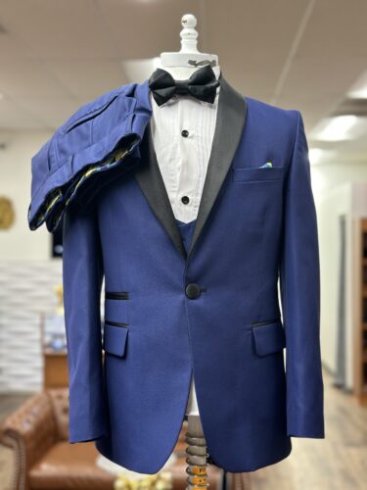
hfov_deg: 30.3
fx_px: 679
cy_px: 245
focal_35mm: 48
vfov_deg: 39.7
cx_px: 184
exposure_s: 1/60
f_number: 1.78
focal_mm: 6.86
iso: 125
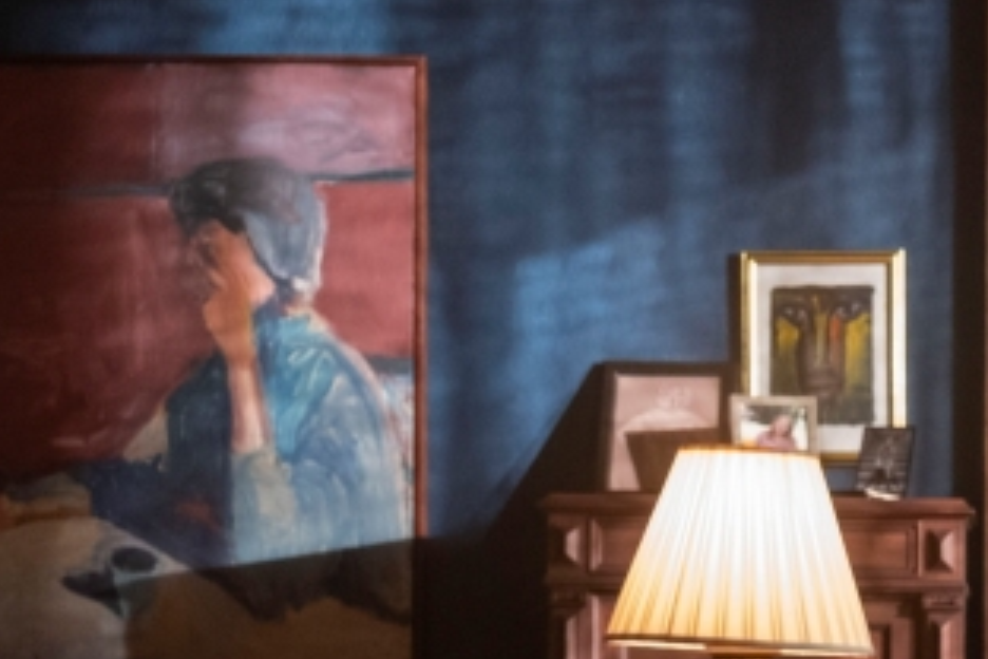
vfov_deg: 13.0
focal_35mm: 104
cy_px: 643
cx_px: 1150
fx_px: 2854
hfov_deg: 18.7
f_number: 3.6
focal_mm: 24.2
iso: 2000
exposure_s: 1/30
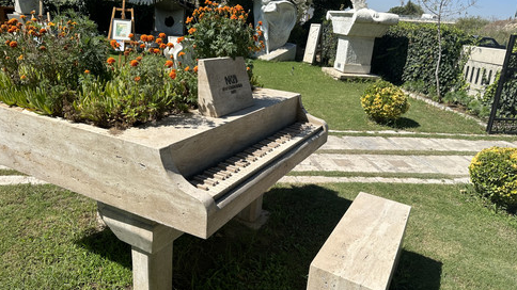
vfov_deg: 42.8
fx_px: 370
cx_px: 262
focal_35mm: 27
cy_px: 136
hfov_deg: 69.9
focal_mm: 6.86
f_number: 1.78
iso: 80
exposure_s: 1/5848
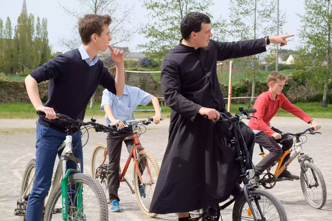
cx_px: 166
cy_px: 110
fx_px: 765
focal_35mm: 83
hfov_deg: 24.5
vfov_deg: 16.5
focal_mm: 55
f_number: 8
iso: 400
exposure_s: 1/350
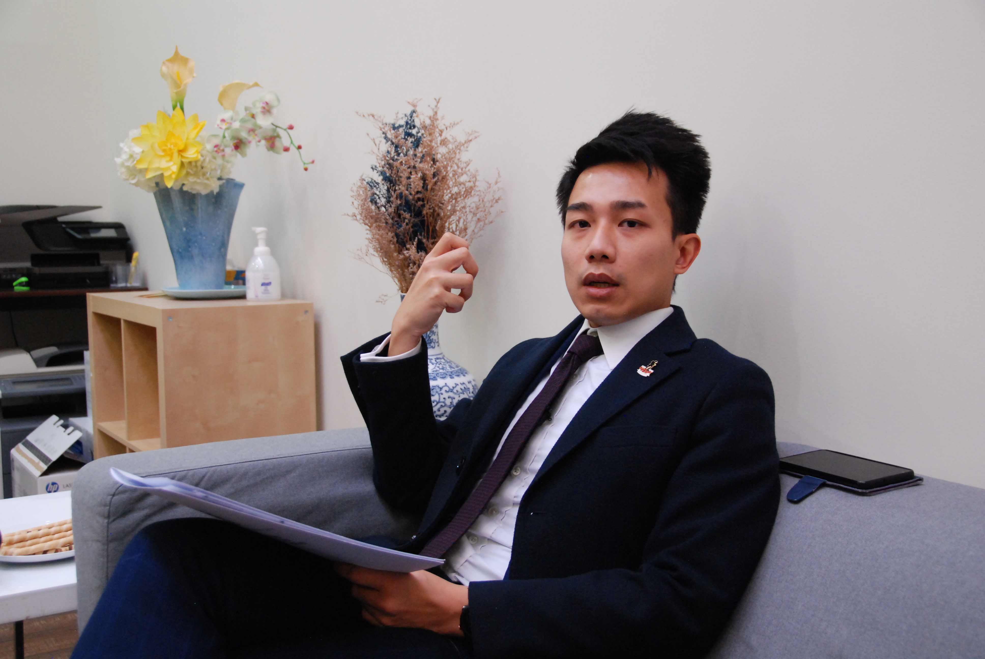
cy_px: 330
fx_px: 1068
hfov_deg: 49.5
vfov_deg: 34.3
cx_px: 492
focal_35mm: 39
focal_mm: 26
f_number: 4
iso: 1250
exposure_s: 1/25
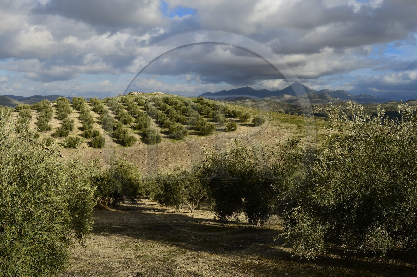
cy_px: 138
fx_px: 440
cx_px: 208
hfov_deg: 50.7
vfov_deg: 35.0
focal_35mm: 38
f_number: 13
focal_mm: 38
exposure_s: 1/200
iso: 200
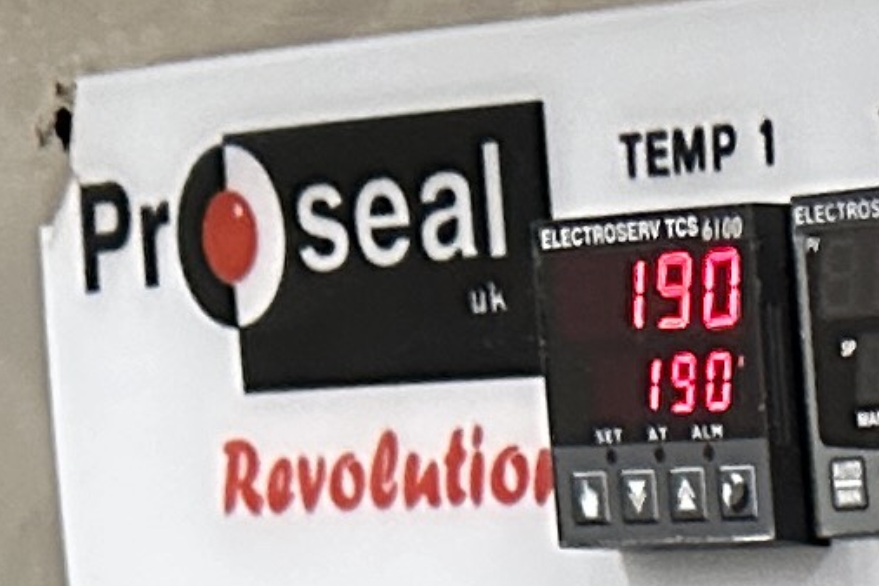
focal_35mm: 199
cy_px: 1930
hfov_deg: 9.5
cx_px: 1939
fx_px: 4857
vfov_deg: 6.2
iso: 640
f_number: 1.78
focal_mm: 6.86
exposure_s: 1/50
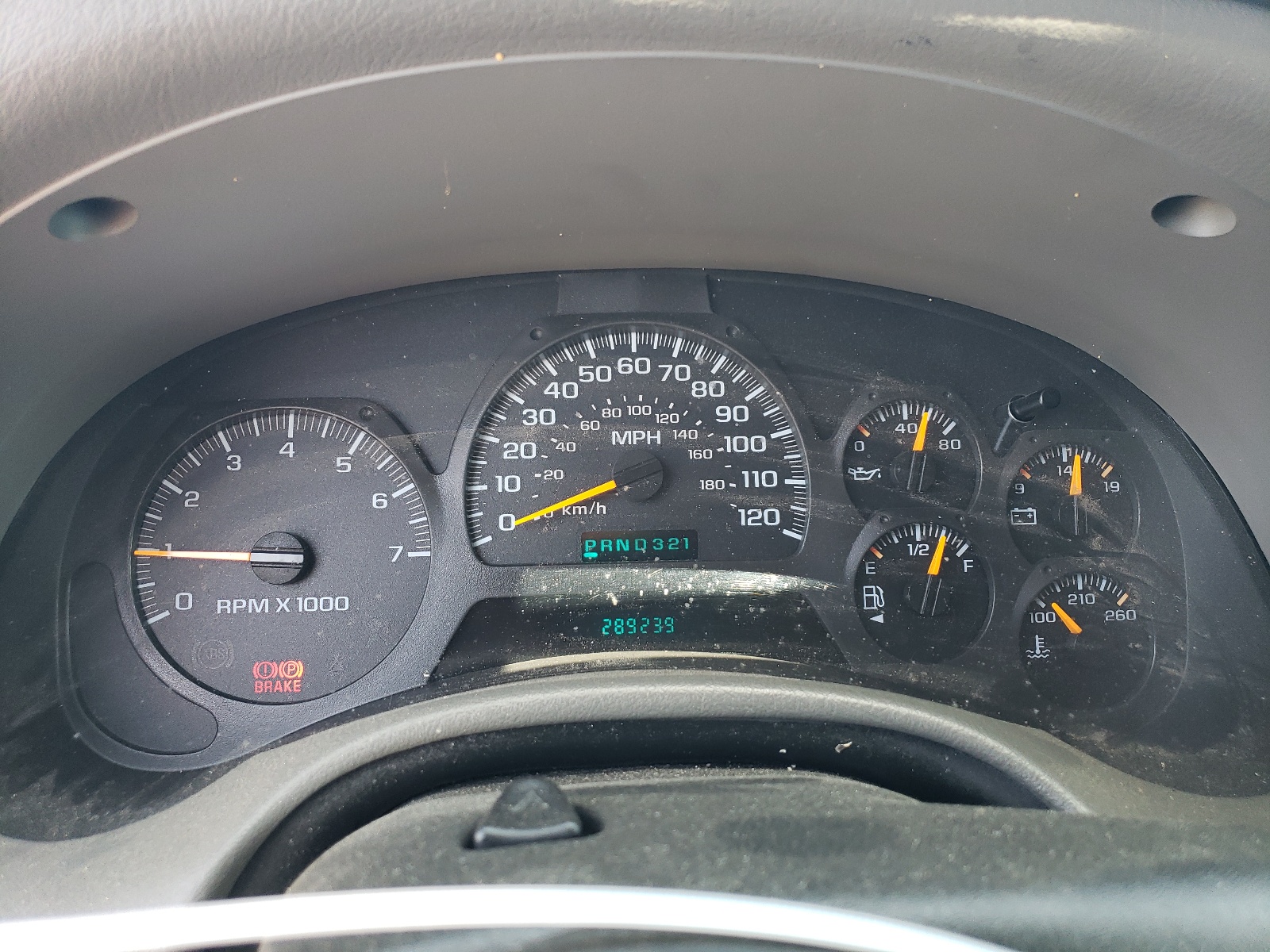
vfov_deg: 53.1
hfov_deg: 67.3
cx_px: 635
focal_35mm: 26
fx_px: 954
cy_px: 476
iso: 85
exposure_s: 1/100
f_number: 1.5
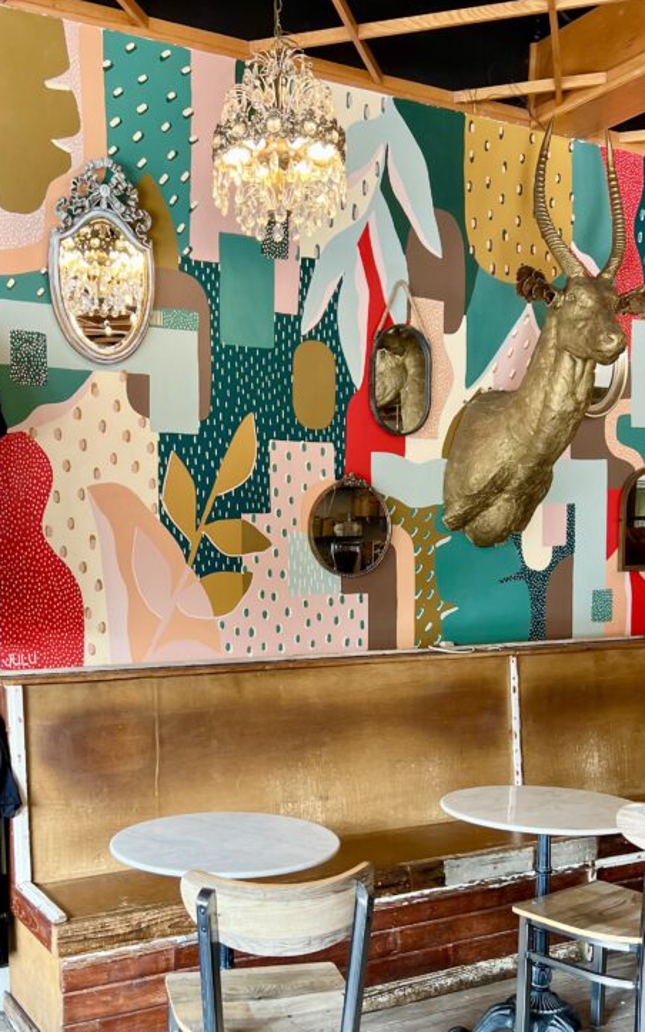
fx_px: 1098
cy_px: 654
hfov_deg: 32.6
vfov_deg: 49.8
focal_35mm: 39
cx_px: 254
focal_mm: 5.7
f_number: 1.5
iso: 80
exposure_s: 1/60
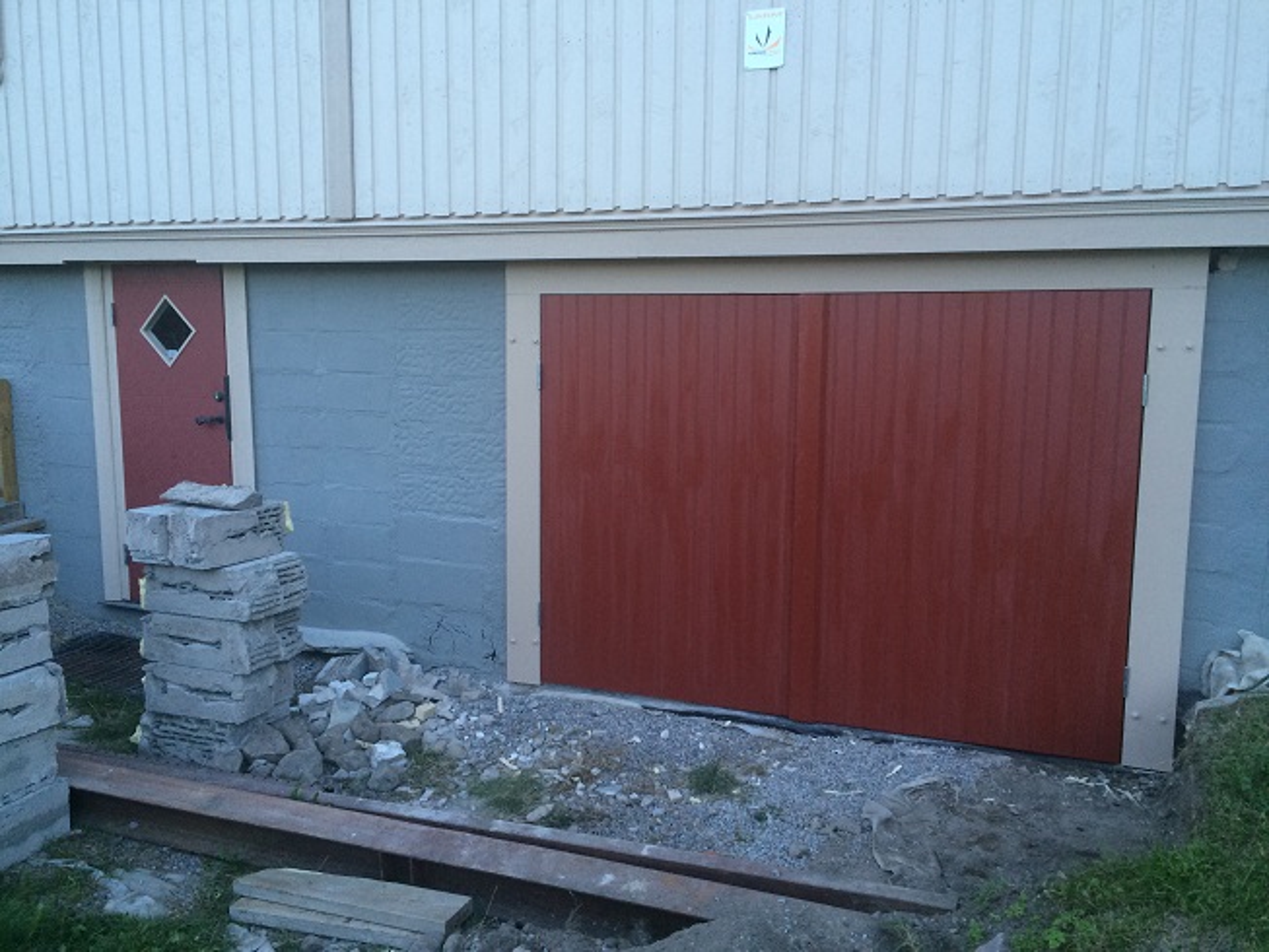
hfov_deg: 61.7
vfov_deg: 48.2
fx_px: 1063
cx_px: 634
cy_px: 476
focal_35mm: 29
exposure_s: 1/33
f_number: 2.2
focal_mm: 4.15
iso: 100
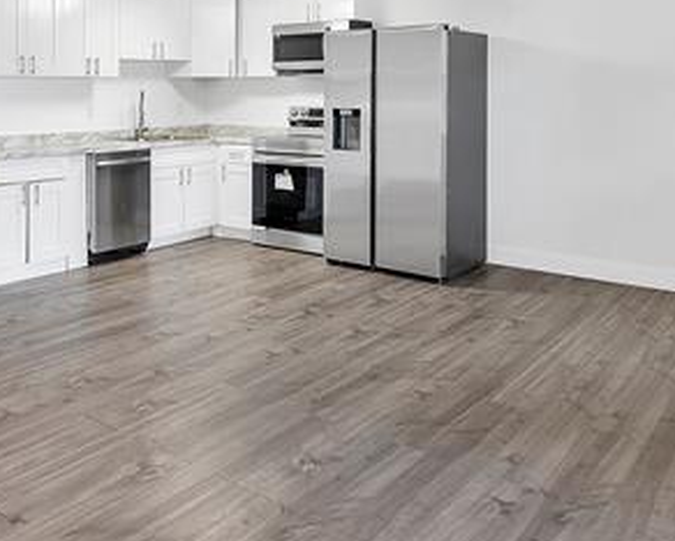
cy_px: 98
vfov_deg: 39.4
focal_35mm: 36
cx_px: 173
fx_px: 720
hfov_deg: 48.4
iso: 250
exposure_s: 1/10
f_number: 8
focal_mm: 14
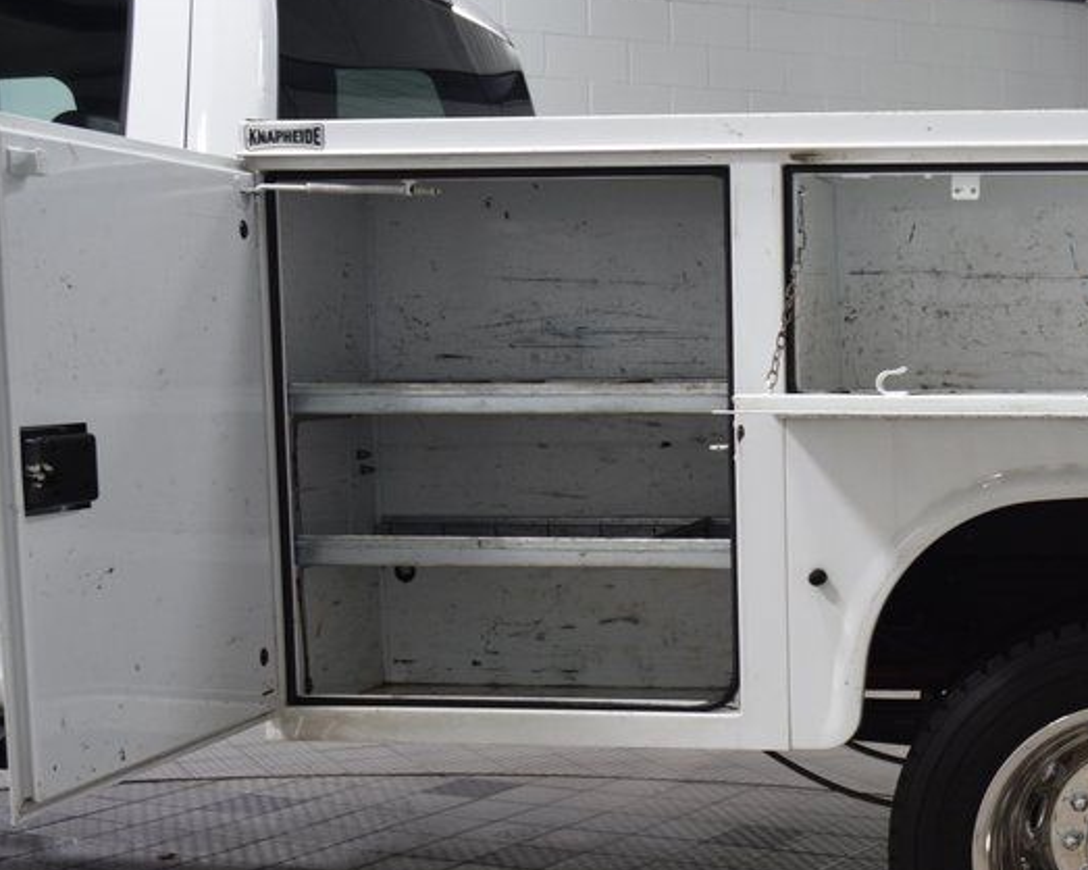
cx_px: 1044
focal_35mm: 69
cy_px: 613
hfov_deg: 26.3
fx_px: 2218
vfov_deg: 22.0
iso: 800
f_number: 3.8
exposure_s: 1/60
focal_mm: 25
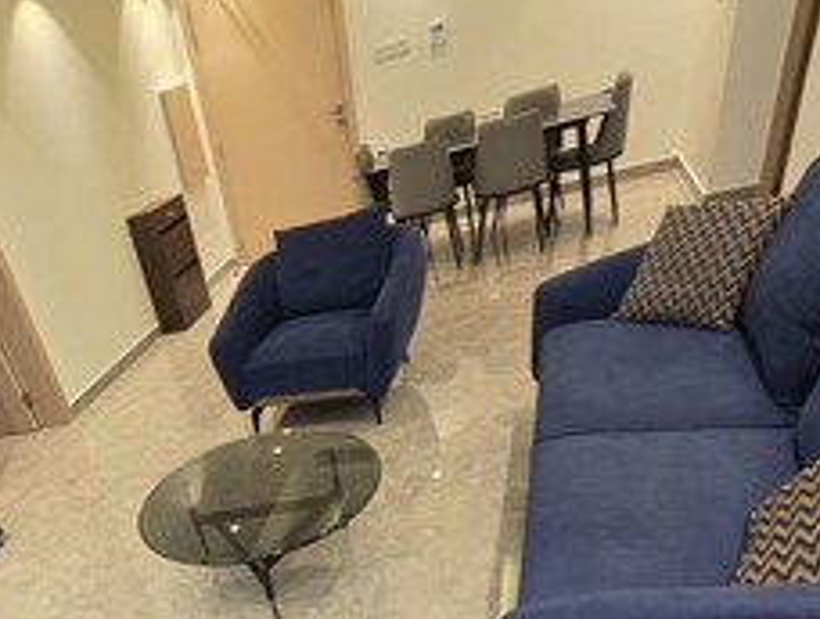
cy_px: 603
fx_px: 617
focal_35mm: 26
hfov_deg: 63.6
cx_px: 214
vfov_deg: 45.8
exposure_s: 1/50
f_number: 1.9
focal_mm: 2.2
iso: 160
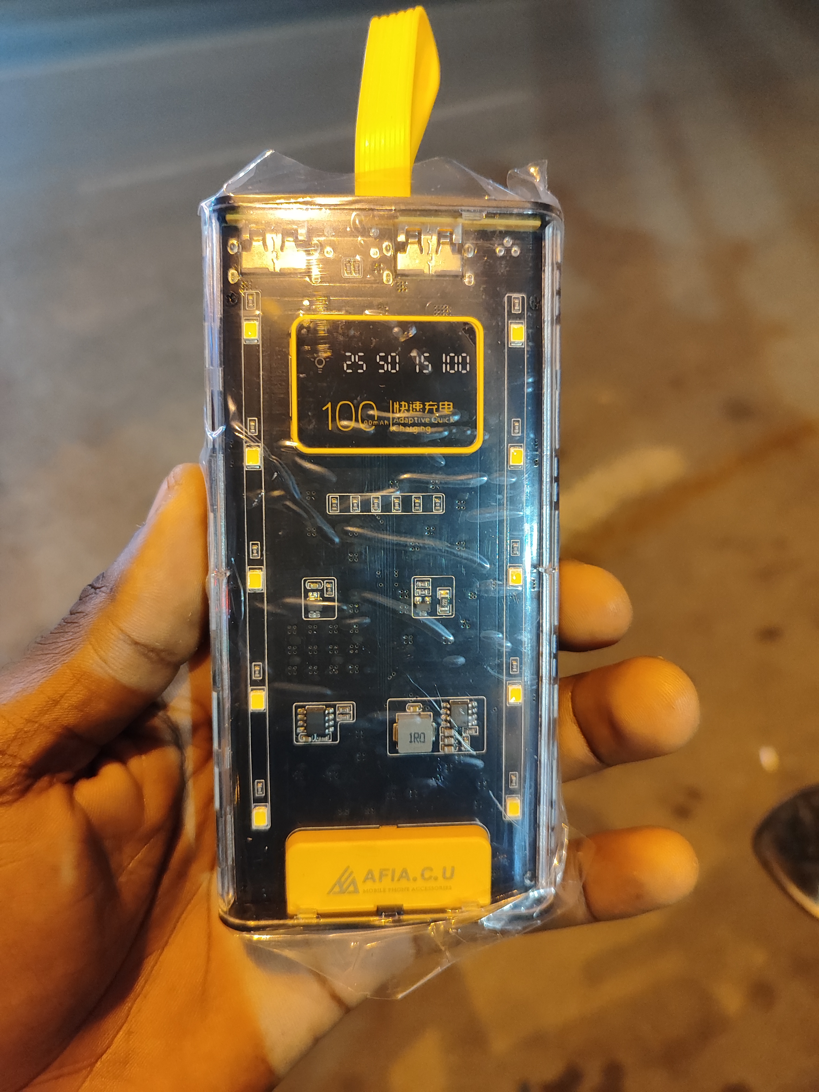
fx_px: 757
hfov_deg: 56.8
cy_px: 546
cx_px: 410
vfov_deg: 71.6
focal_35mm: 24
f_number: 1.89
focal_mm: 5.89
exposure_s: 1/30
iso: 1952
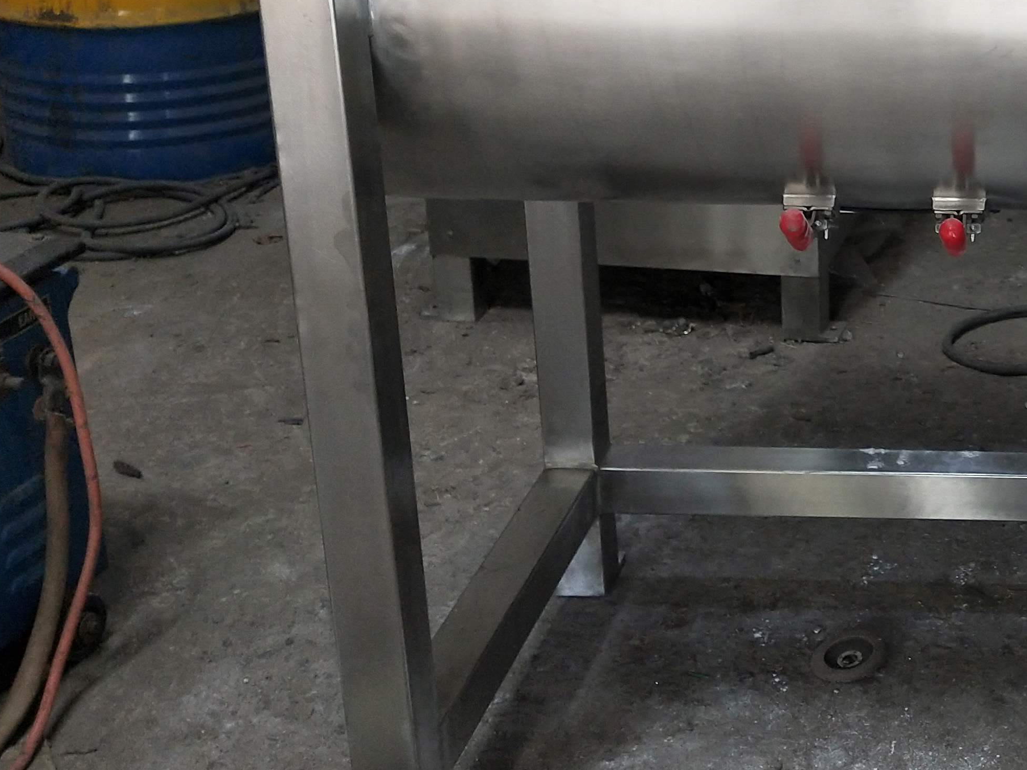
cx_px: 1132
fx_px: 1602
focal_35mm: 54
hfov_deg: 31.5
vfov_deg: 26.4
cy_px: 119
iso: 198
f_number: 1.7
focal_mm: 3.99
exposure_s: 1/50
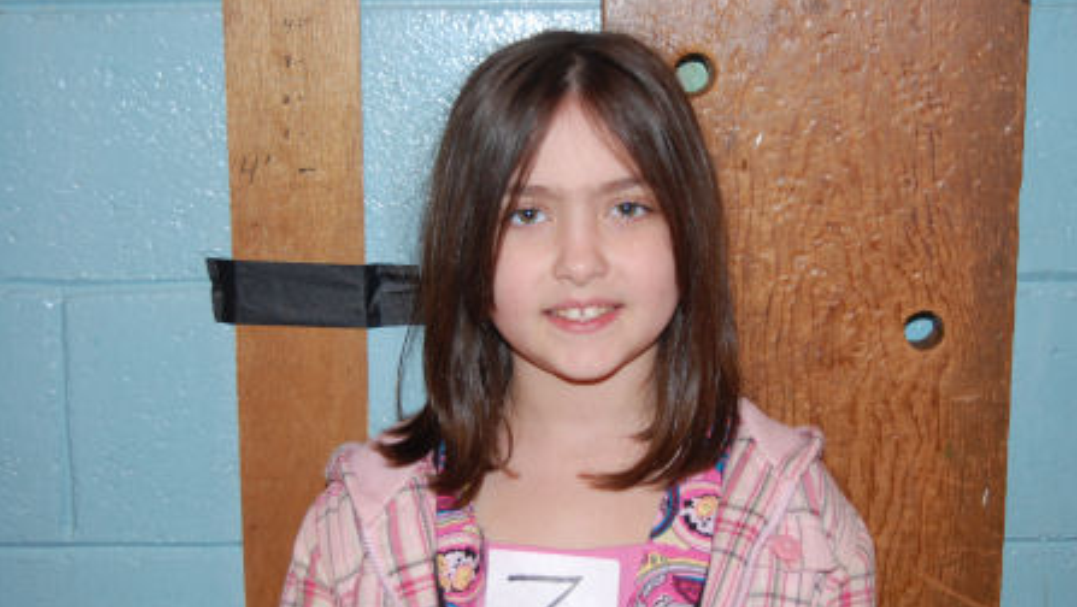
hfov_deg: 34.9
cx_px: 540
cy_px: 336
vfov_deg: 20.1
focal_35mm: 60
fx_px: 1714
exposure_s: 1/60
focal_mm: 38
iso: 400
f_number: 4.8
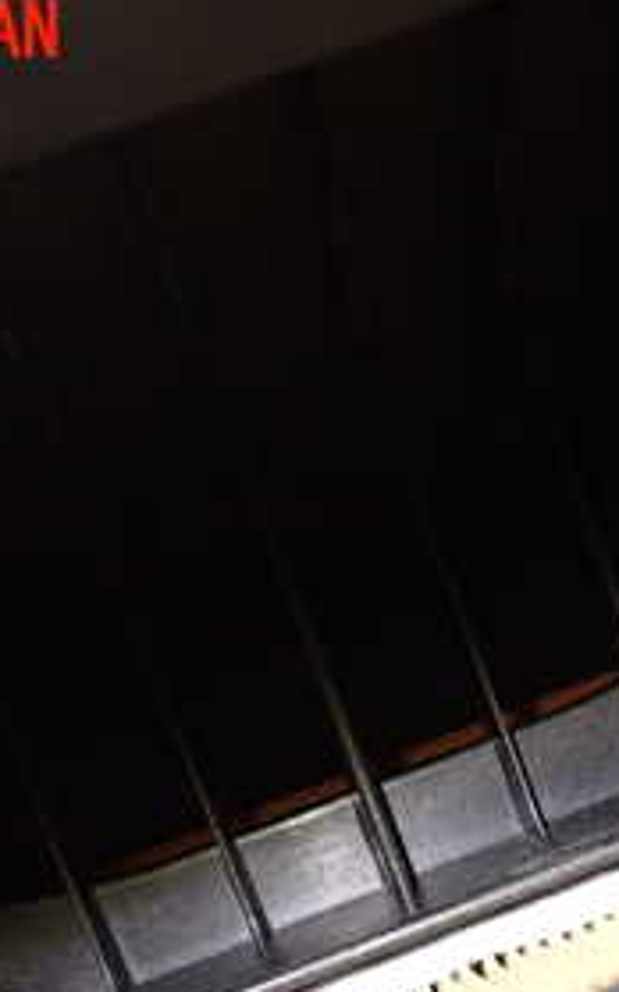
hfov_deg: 22.5
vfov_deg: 34.6
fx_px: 1541
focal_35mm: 57
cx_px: 480
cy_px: 789
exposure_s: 1/30
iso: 800
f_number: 2
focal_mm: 4.5
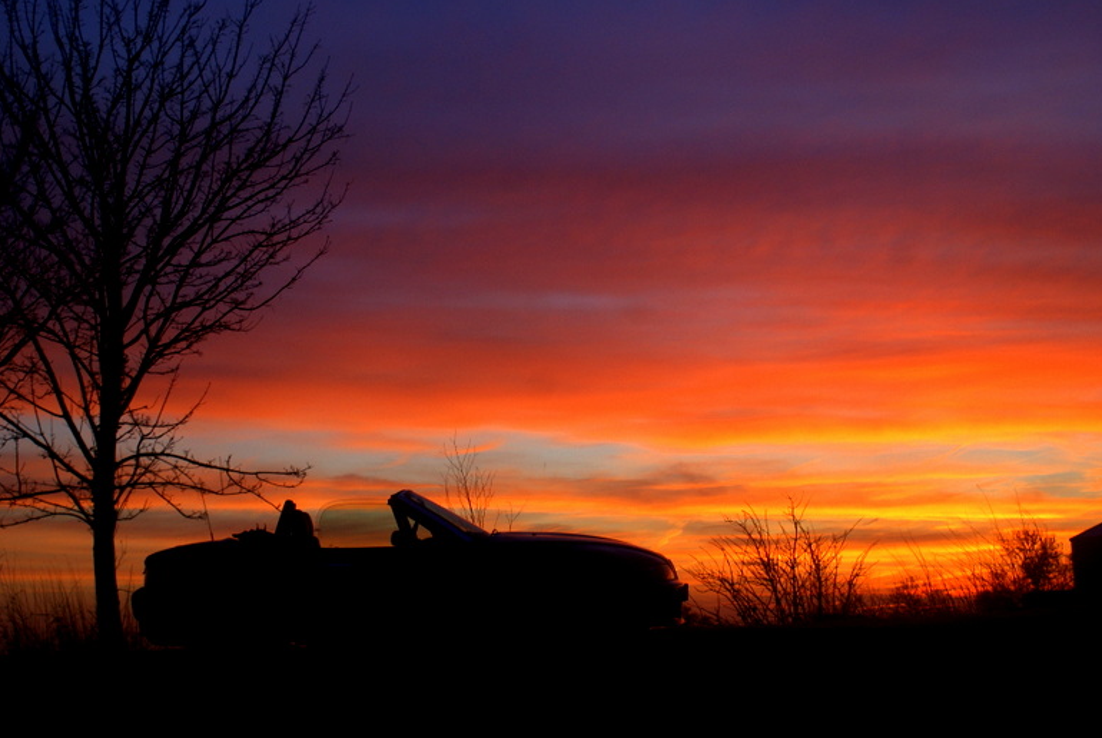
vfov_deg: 24.9
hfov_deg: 36.5
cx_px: 558
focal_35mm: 55
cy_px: 370
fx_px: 1671
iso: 100
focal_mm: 35
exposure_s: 1/60
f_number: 5.6
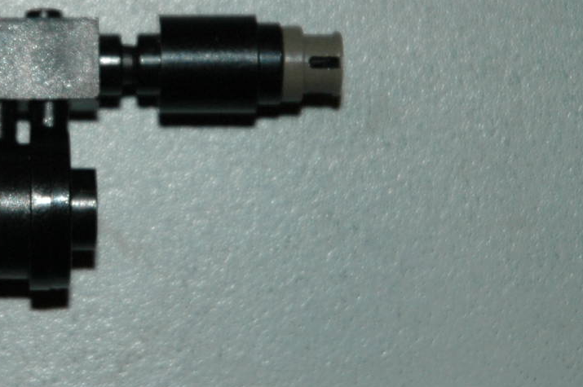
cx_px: -51
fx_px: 5322
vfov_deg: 4.2
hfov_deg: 6.2
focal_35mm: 329
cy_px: 96
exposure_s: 1/60
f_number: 4.5
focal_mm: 70
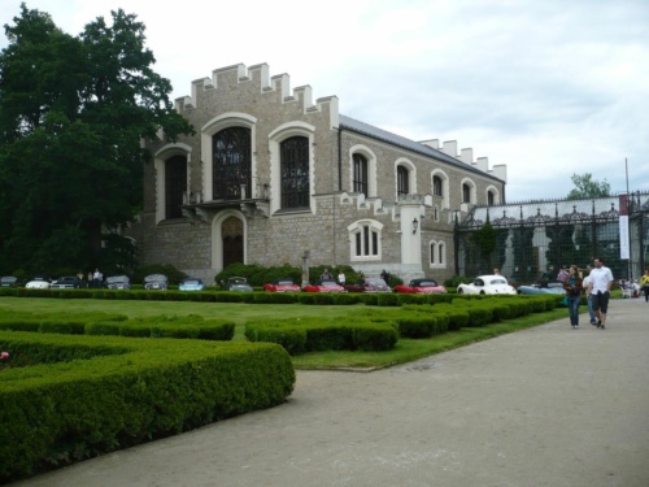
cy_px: 244
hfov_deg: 52.6
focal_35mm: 35
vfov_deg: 40.7
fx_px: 656
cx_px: 324
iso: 100
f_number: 2.8
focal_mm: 5.8
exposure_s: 1/640
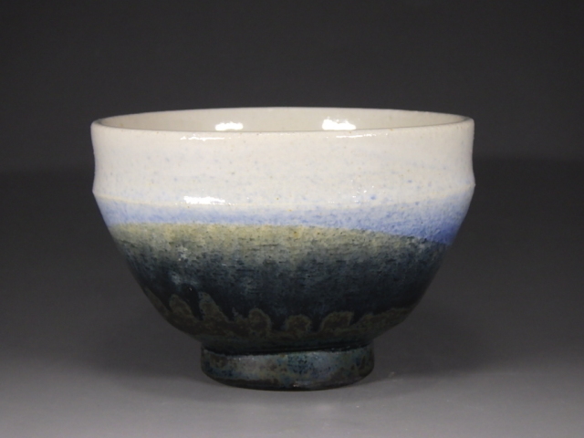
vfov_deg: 15.7
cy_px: 219
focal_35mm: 94
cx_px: 292
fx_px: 1586
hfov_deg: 20.9
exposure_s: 1/80
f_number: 5
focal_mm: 16.7
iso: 400
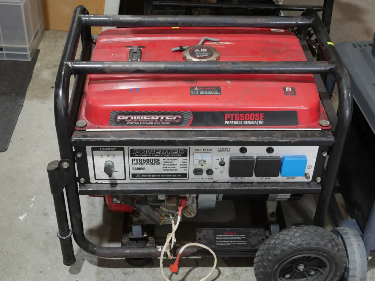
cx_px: 188
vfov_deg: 29.1
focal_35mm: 50
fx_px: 542
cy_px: 140
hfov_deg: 38.2
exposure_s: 1/60
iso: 640
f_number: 5.3
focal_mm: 25
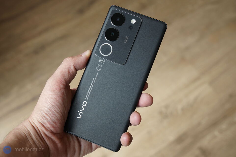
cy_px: 78
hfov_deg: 38.9
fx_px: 334
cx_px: 118
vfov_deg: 26.5
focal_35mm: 51
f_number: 6.3
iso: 1250
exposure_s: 1/160
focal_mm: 51
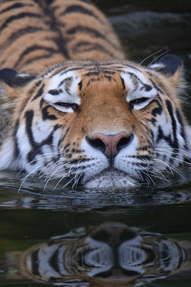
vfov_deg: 3.8
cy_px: 144
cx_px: 96
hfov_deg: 2.5
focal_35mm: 540
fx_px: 4297
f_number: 6.3
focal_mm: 360
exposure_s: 1/400
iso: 450
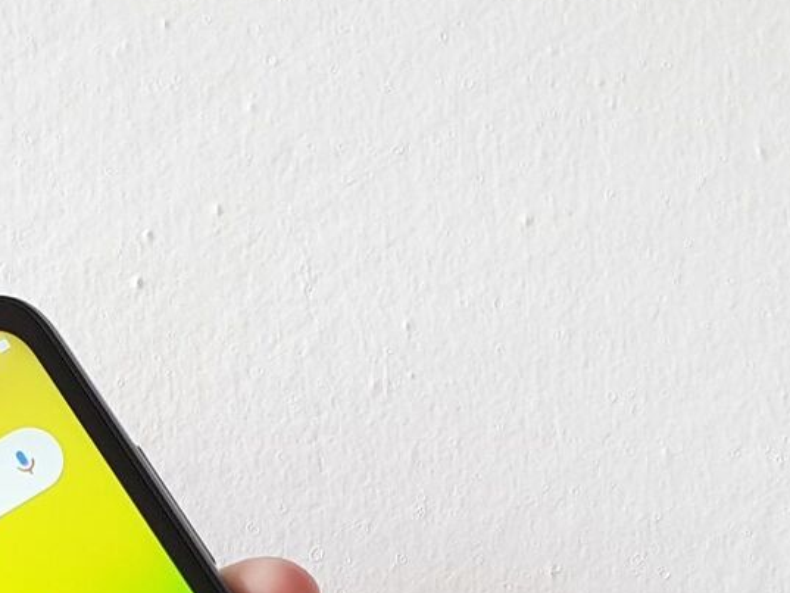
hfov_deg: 20.6
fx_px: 2123
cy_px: 920
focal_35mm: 93
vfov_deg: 14.7
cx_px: 59
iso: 250
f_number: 2.4
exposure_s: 1/100
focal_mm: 4.32
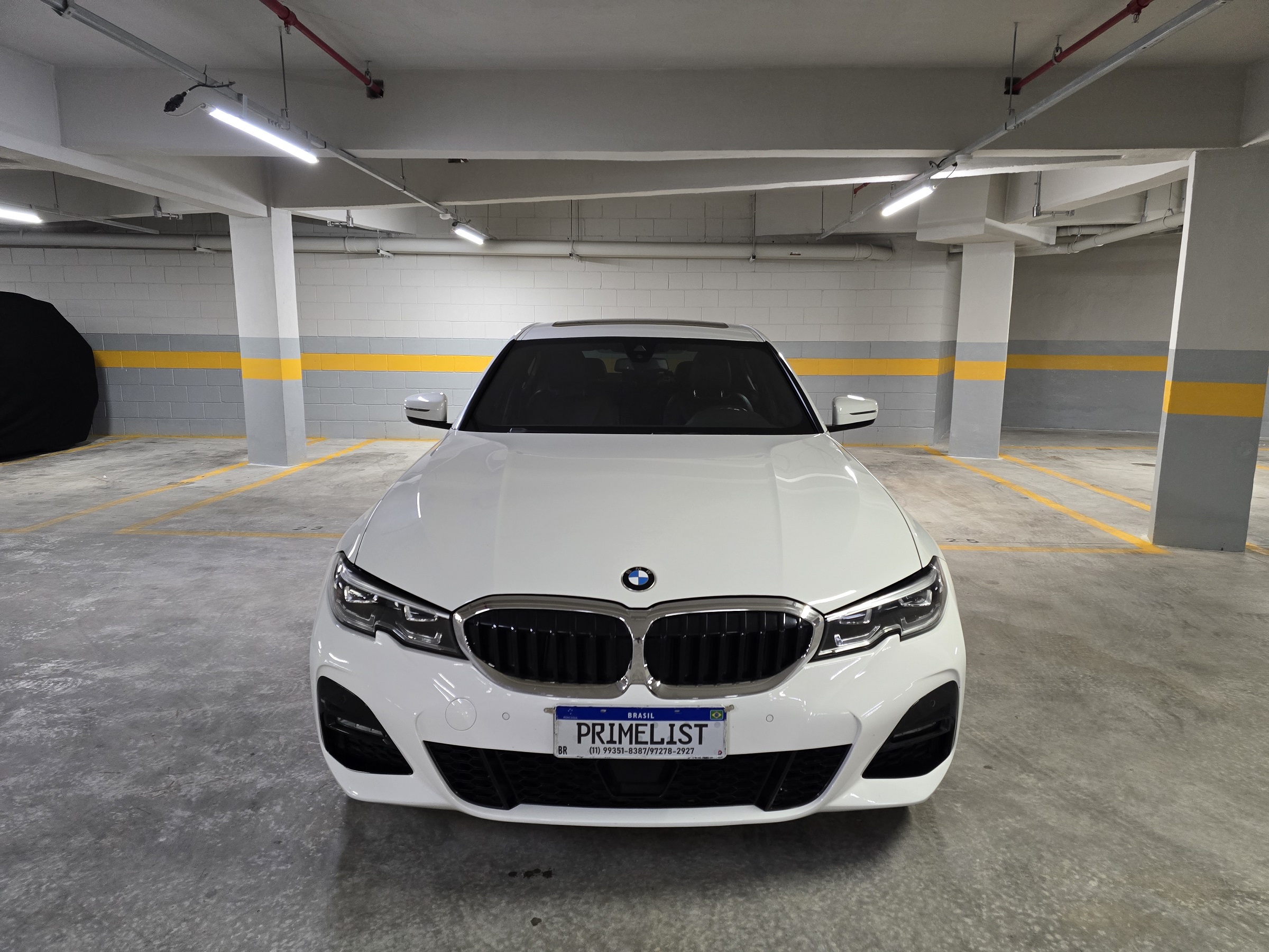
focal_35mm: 23
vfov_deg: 58.9
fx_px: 843
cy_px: 476
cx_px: 634
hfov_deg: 73.9
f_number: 1.7
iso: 500
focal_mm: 6.3
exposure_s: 1/60
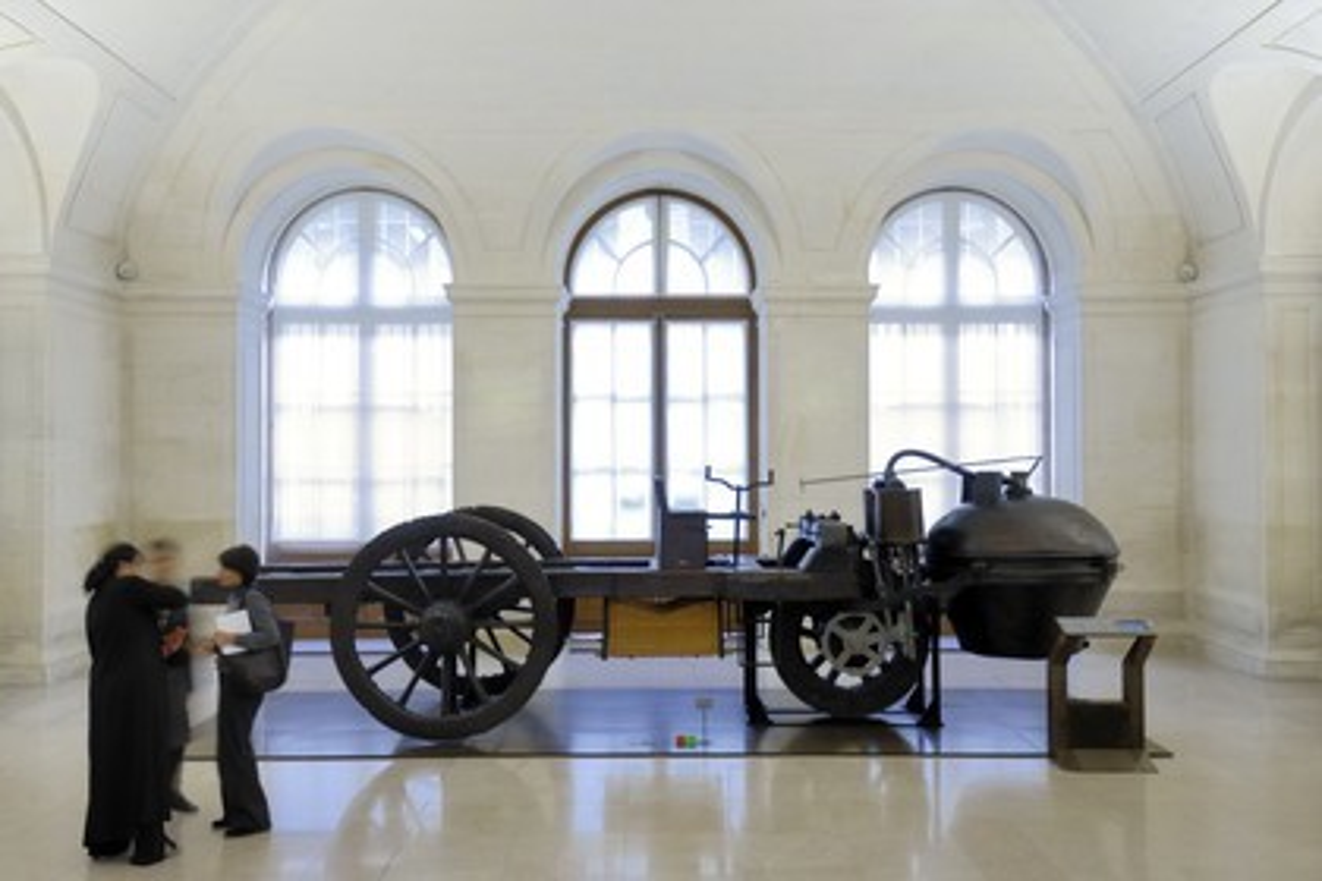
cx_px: 661
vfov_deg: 40.0
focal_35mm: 33
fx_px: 1212
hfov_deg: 57.2
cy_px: 440
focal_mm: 22
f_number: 8
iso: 100
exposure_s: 1/1.43
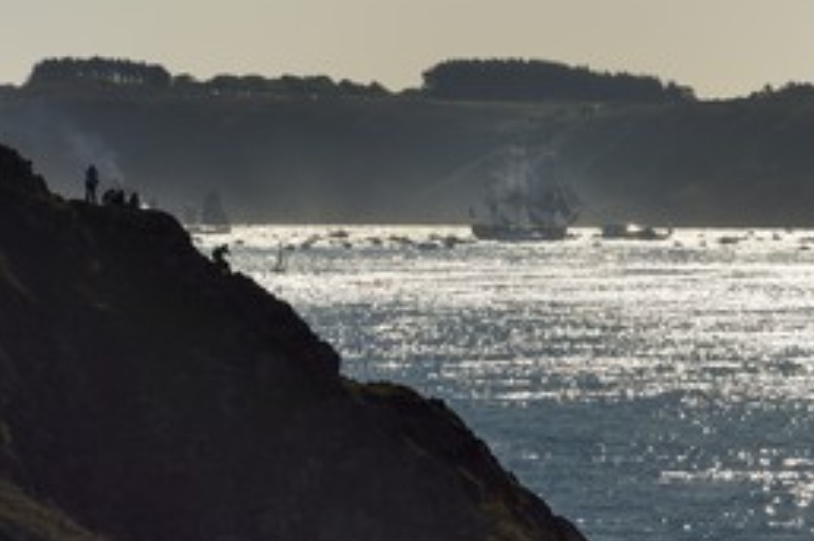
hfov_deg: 6.3
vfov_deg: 4.2
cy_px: 345
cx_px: 611
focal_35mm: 327
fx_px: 7389
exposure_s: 1/250
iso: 200
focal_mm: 200
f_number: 22
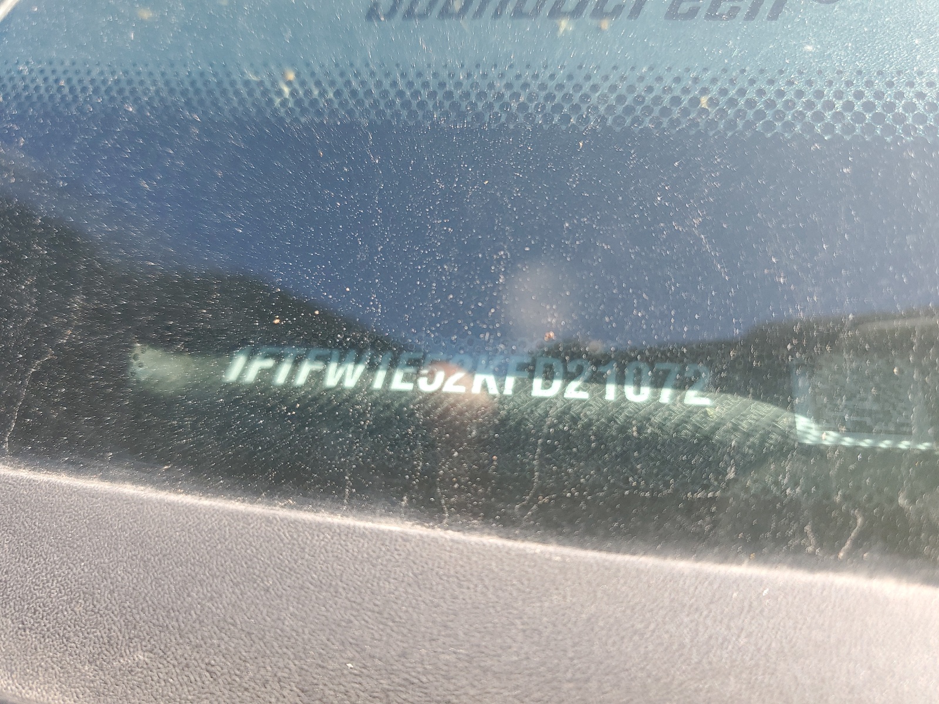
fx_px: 705
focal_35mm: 26
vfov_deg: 53.1
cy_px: 352
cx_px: 470
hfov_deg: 67.3
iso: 50
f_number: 1.5
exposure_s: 1/333
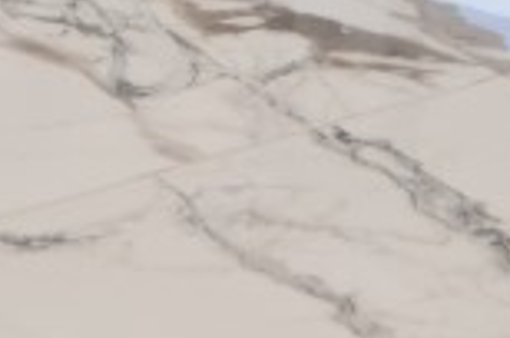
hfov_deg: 18.1
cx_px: 199
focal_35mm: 113
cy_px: -815
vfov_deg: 8.8
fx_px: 1598
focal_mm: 10
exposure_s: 1/125
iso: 180
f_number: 5.6
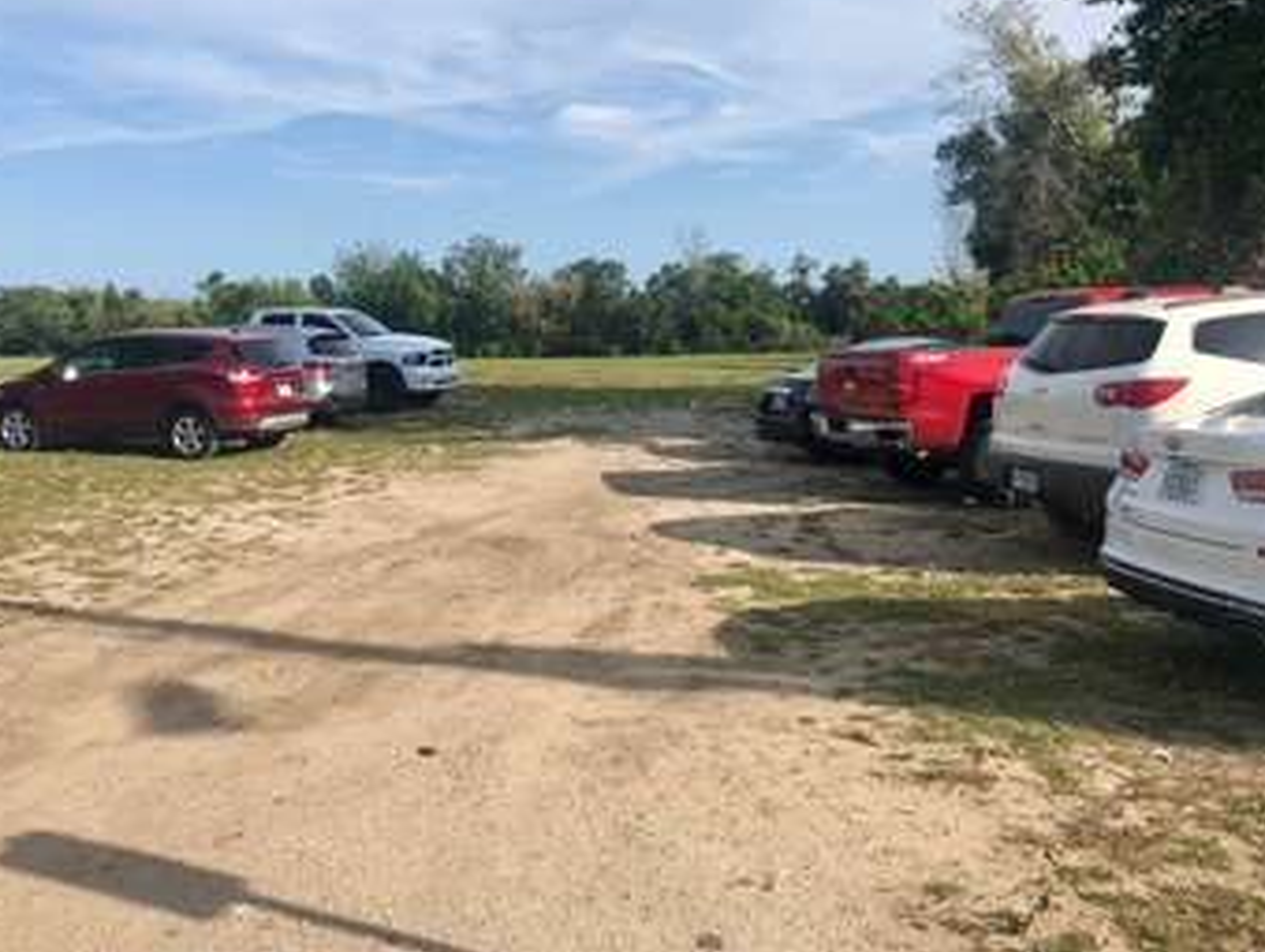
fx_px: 1207
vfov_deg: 43.0
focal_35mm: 33
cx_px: 601
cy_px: 441
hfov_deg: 55.3
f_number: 1.8
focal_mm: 4
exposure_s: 1/2088
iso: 20
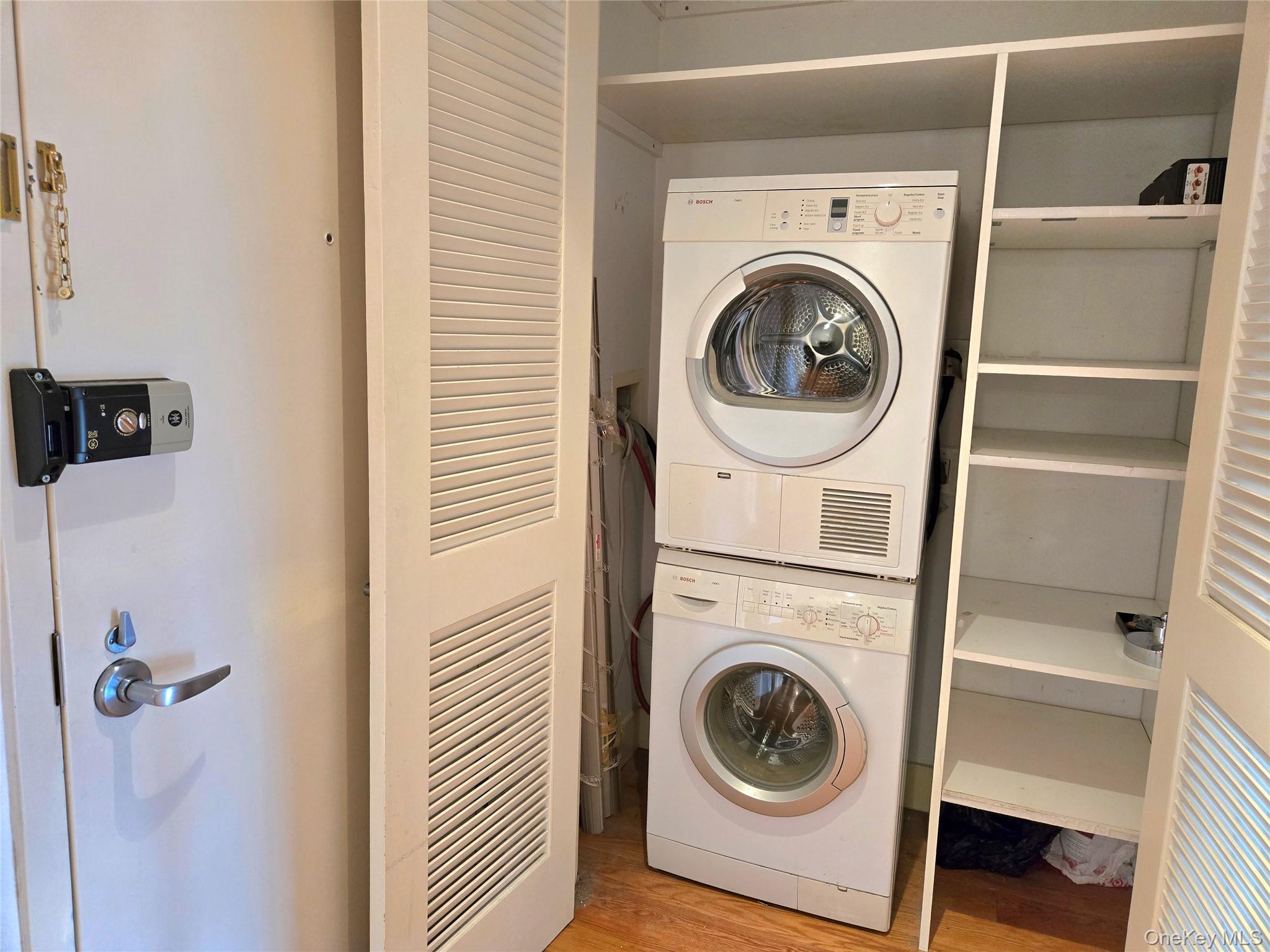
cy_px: 476
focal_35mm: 23
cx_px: 635
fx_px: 844
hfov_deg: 73.9
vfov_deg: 58.9
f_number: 1.8
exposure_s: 1/120
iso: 640
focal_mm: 5.4
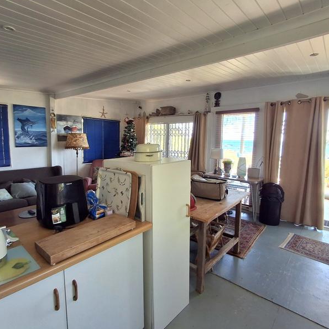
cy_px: 164
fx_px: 204
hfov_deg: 77.6
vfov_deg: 77.7
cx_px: 154
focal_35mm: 19
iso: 40
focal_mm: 1.64
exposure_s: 1/100
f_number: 2.2
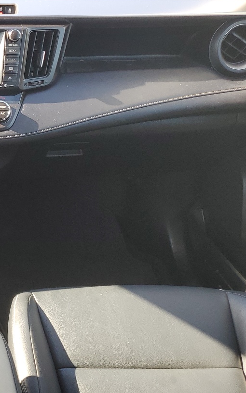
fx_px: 580
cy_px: 237
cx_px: -105
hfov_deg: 20.9
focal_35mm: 54
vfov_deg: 37.4
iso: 50
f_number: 1.5
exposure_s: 1/120
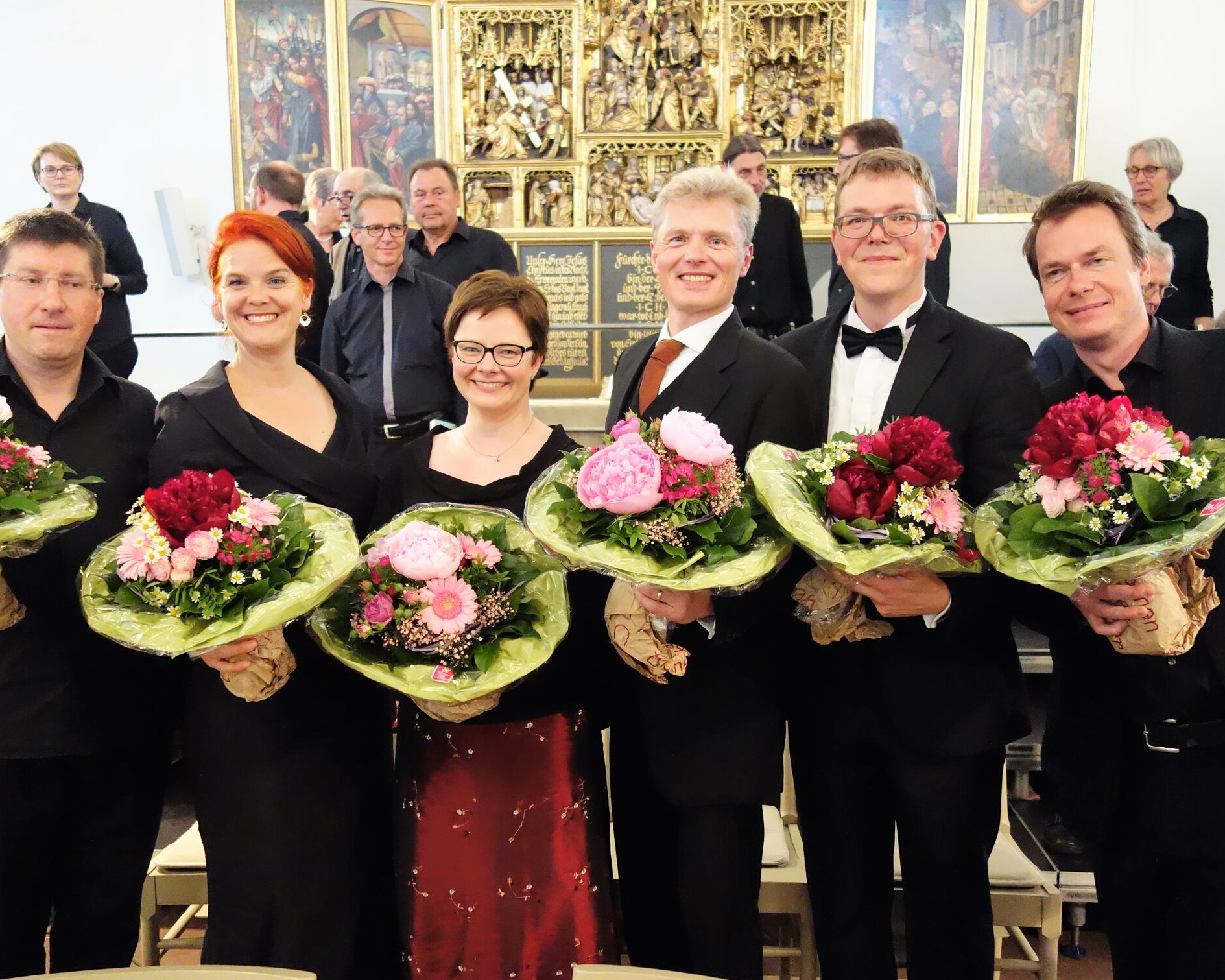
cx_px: 613
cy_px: 496
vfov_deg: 45.8
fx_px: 1160
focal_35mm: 32
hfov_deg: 55.7
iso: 3200
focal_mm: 10.4
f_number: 1.8
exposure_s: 1/125
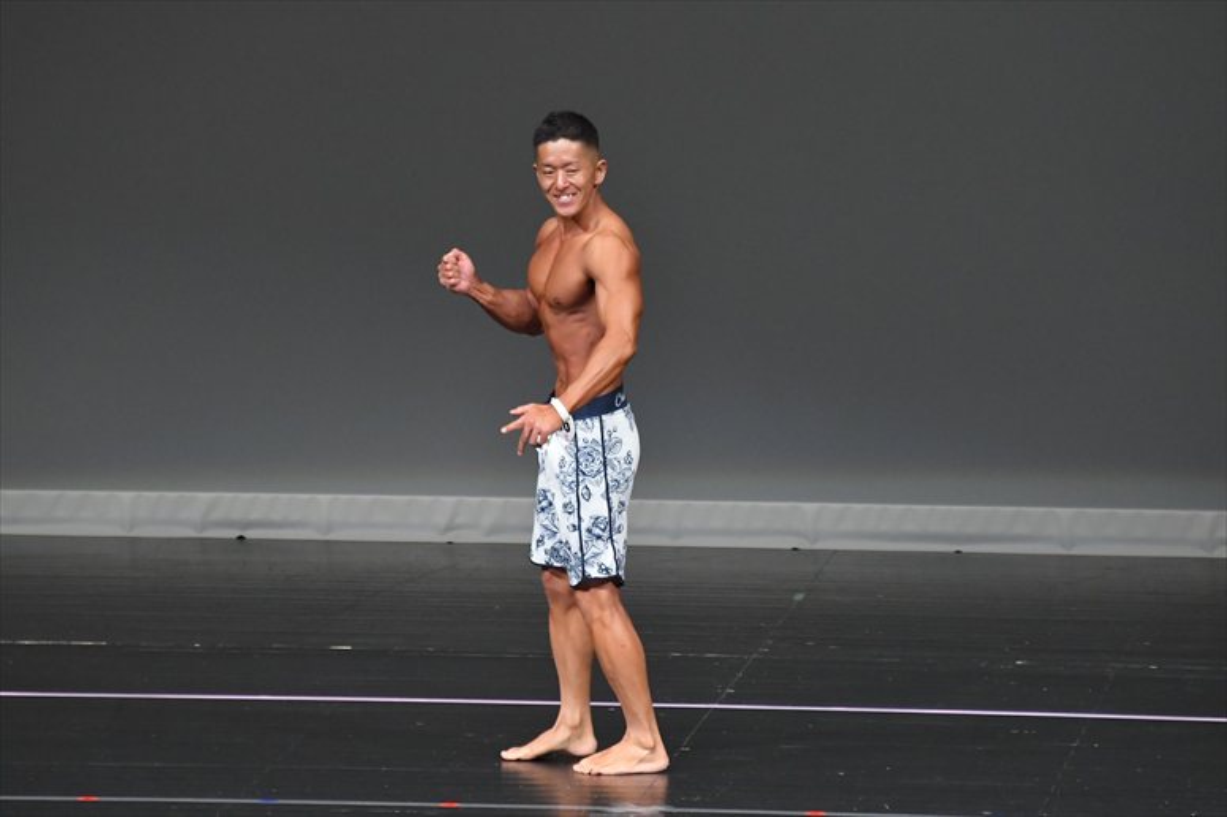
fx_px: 11753
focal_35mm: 345
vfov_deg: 4.0
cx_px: 614
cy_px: 408
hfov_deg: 6.0
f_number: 5.6
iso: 4000
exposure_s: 1/400
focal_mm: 230
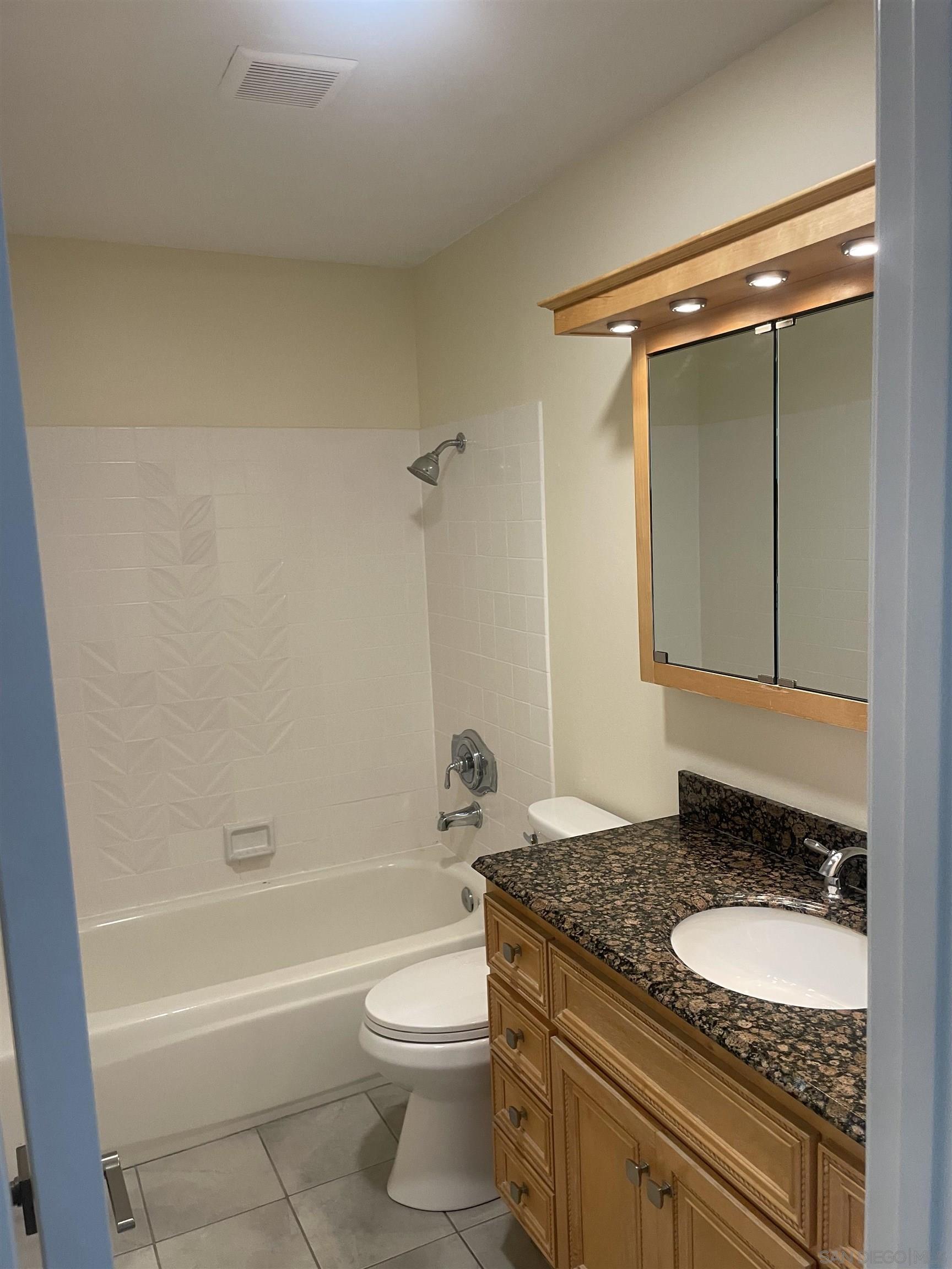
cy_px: 634
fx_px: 953
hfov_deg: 53.1
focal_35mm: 26
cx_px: 476
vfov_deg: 67.3
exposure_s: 1/60
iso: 100
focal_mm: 4.2
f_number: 1.6
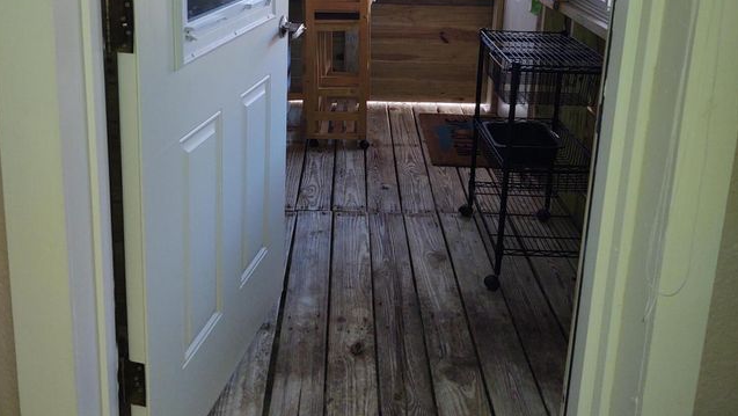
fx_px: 783
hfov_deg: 50.5
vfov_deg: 28.9
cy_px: 67
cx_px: 371
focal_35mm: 40
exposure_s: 1/50
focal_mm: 4.75
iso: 121
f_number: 1.7
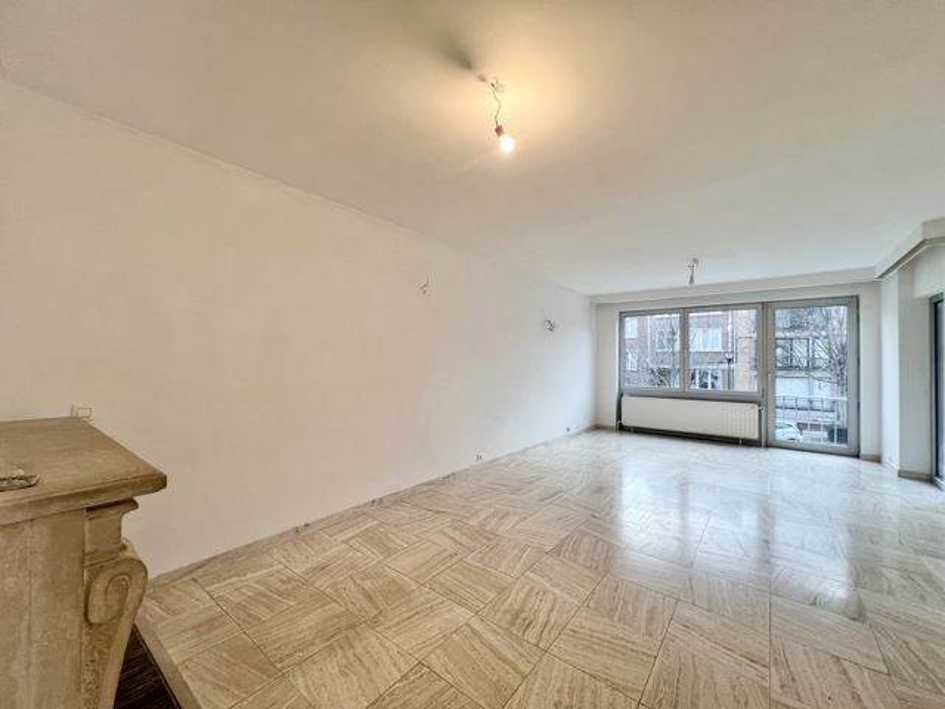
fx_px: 355
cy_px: 354
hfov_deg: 106.2
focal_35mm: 13
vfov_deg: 89.9
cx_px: 472
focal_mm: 1.57
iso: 100
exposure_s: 1/100
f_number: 1.8
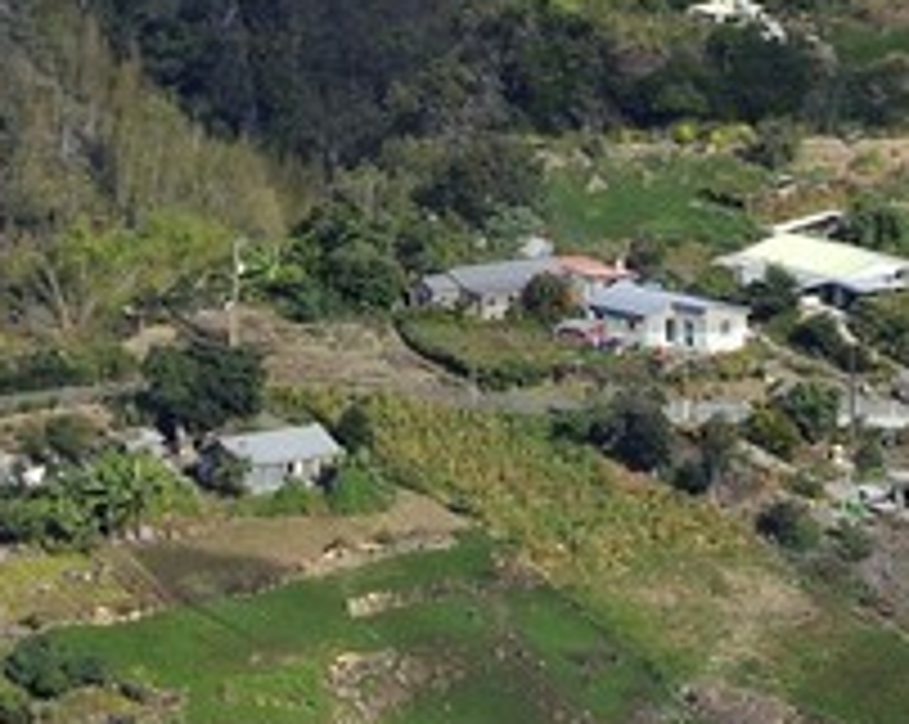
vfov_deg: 1.2
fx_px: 35971
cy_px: -400
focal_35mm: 1339
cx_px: -558
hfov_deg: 1.4
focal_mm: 180
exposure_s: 1/1250
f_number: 8
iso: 800
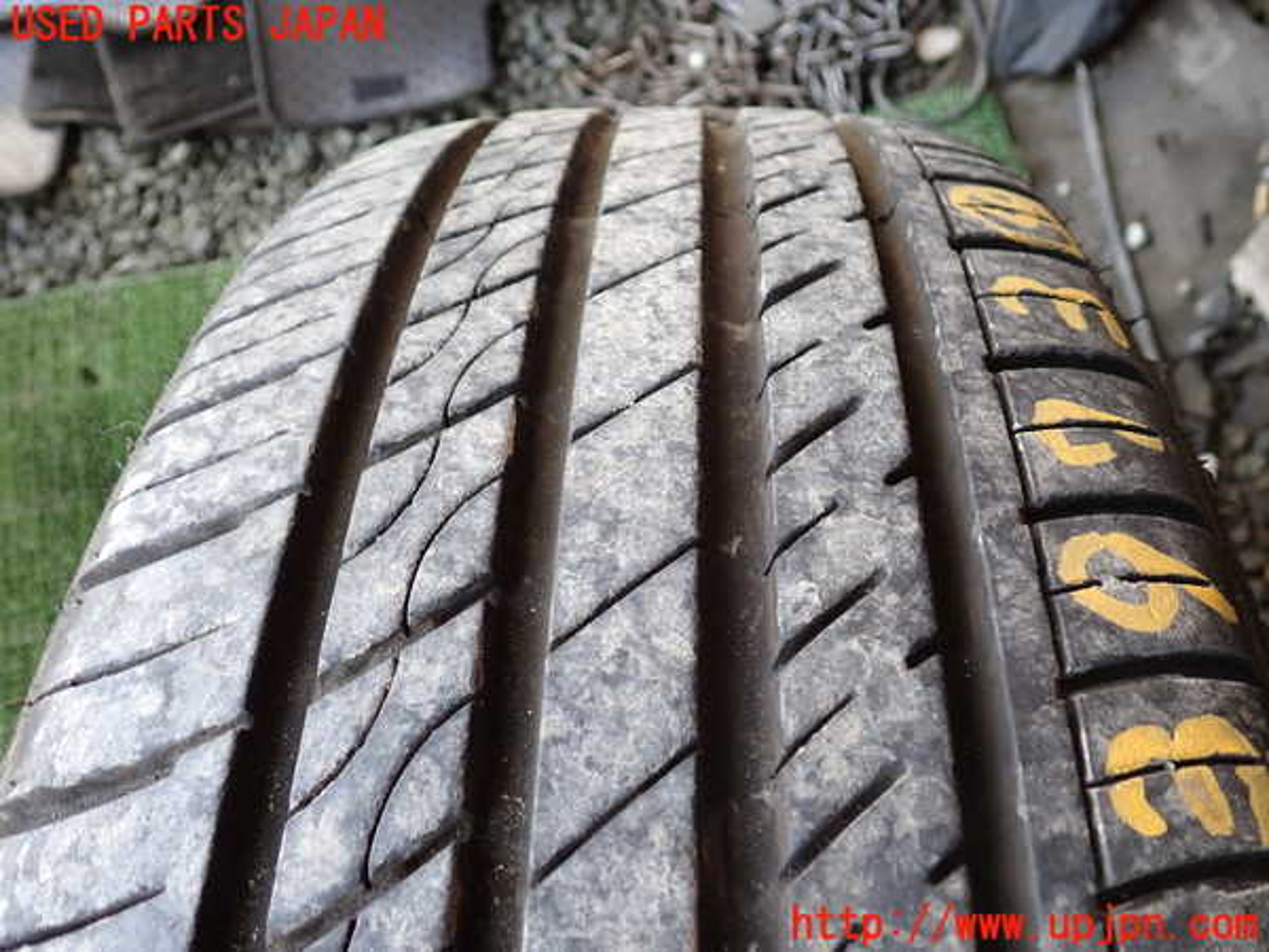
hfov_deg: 60.0
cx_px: 634
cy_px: 476
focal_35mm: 30
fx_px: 1100
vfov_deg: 46.8
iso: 200
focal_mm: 5.4
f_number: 2.3
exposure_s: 1/100
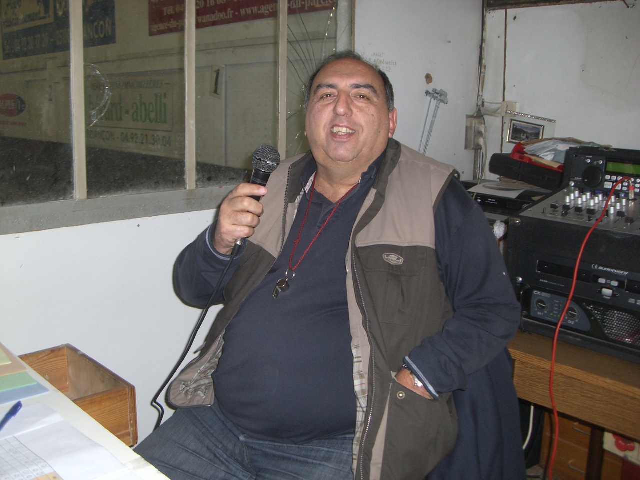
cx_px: 320
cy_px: 240
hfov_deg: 49.0
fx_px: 703
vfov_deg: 37.7
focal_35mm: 38
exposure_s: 1/60
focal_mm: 6.2
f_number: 2.7
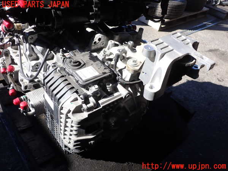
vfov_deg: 46.8
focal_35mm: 30
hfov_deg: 60.0
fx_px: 198
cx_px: 114
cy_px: 86
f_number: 3.2
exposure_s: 1/400
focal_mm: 5.4
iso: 100
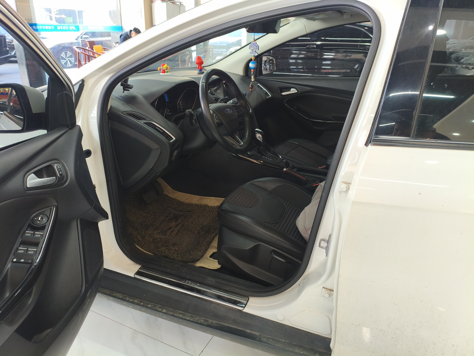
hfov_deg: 67.3
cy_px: 178
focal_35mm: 26
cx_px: 237
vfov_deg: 53.1
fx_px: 356
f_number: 1.5
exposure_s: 1/100
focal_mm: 4.94
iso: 200
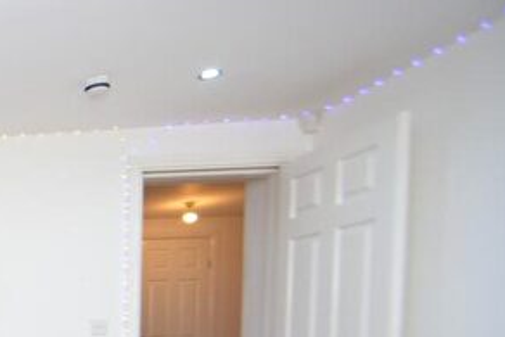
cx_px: -64
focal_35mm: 36
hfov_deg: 41.2
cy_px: 389
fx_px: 505
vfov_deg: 31.7
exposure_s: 1/60
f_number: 4
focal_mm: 10
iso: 500
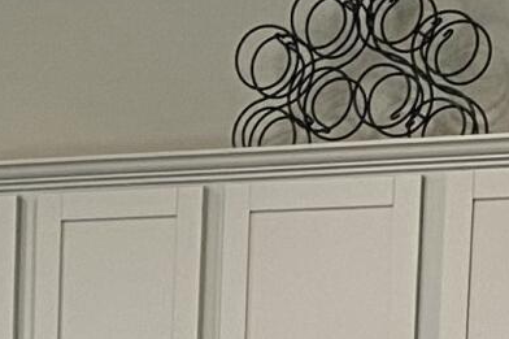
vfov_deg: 6.1
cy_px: 1075
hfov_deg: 9.8
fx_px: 2925
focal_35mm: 207
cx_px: -117
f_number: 1.8
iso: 100
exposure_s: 1/60
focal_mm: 4.25
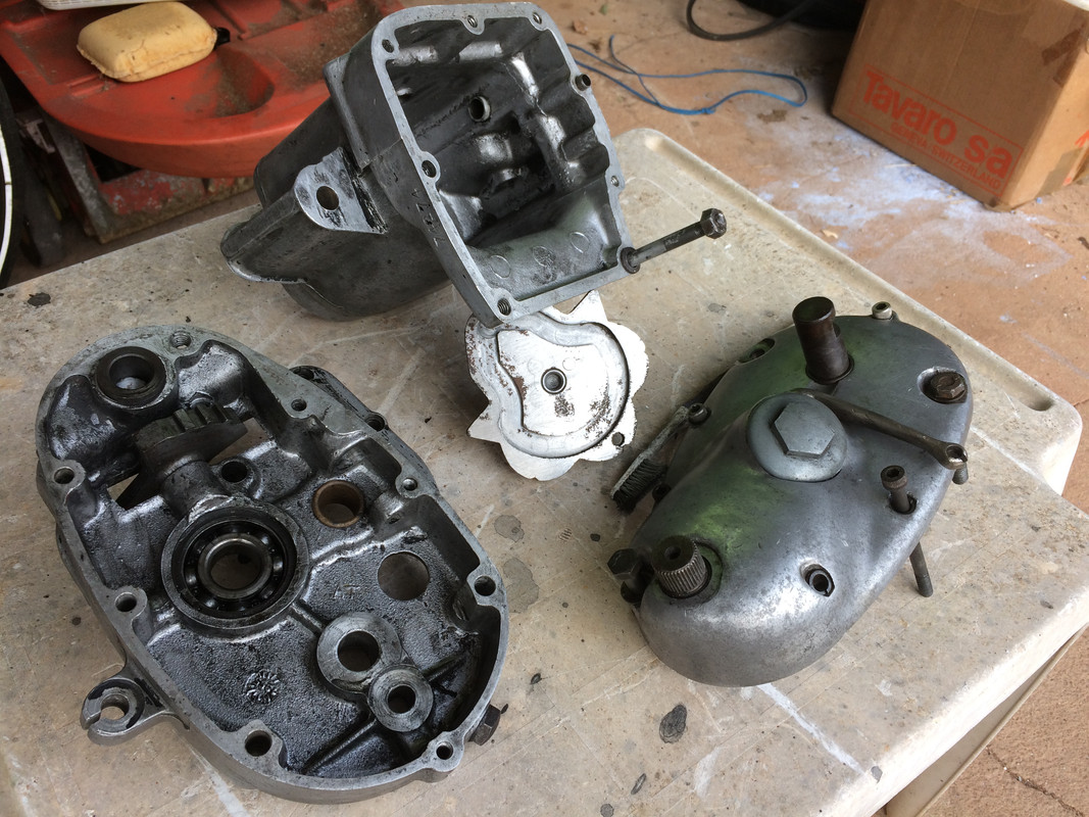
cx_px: 544
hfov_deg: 61.7
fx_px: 912
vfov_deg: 48.2
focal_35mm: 29
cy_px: 408
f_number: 2.2
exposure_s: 1/126
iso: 32
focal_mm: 4.15
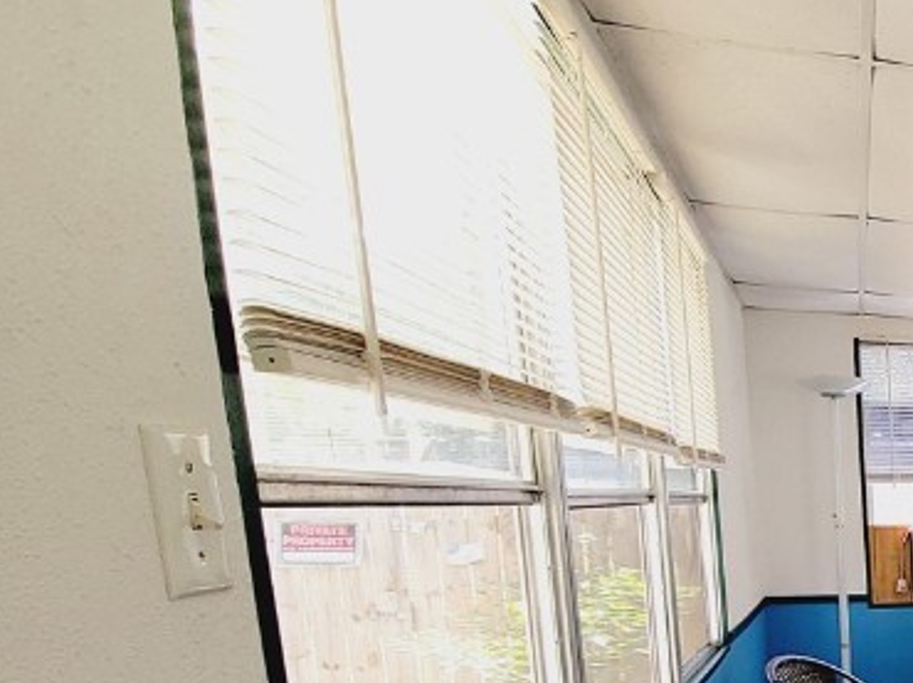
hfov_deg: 35.2
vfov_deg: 35.8
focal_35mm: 36
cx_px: 1189
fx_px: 949
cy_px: 681
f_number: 2.2
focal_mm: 2.2
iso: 64
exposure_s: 1/60
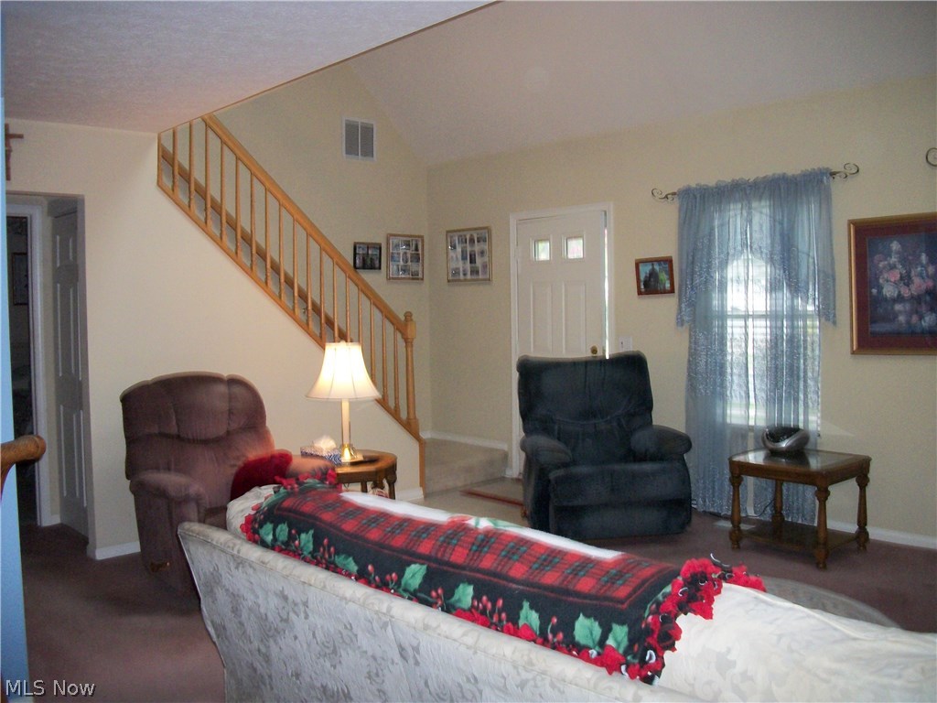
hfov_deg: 56.8
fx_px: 866
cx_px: 468
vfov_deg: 44.2
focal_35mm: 32
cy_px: 352
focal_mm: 5.7
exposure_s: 1/30
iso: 250
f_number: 2.9
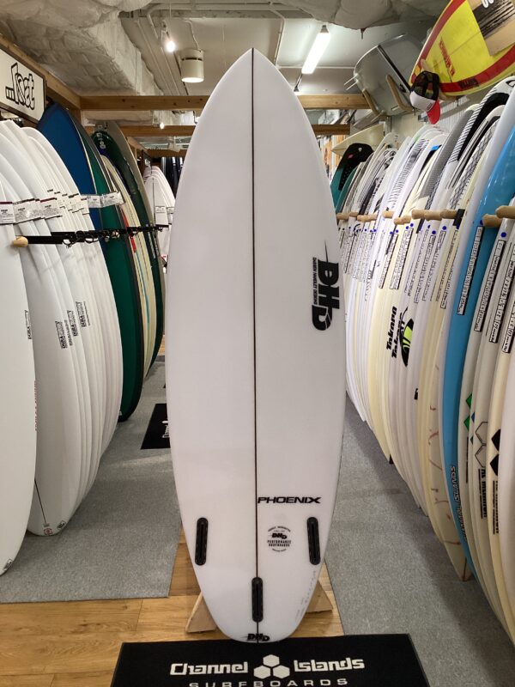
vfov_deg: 58.4
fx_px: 615
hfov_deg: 45.4
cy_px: 344
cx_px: 258
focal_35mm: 31
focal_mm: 3.3
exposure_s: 1/100
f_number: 2.4
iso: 80
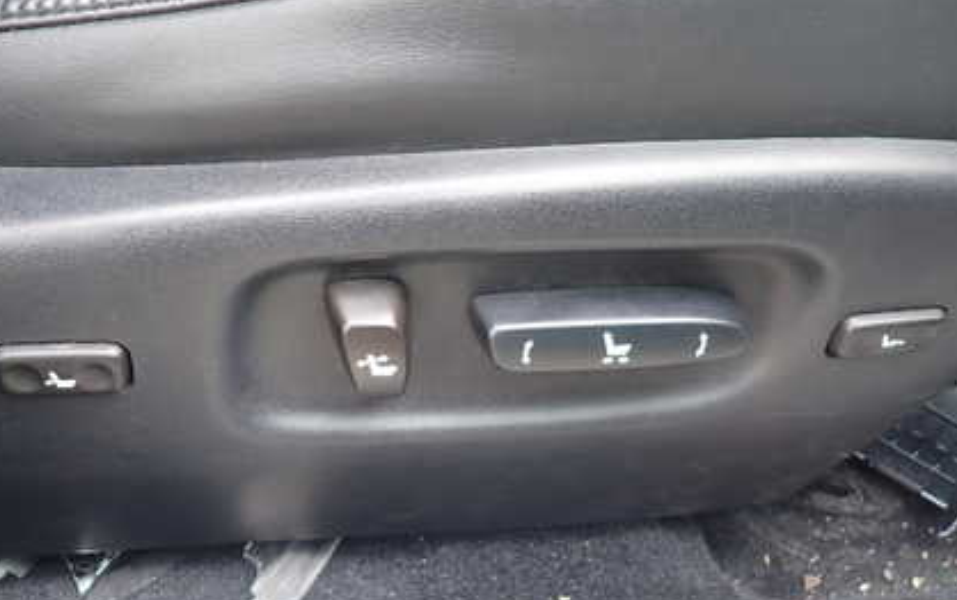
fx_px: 992
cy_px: 250
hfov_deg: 51.4
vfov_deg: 33.6
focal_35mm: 38
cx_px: 414
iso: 160
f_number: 2
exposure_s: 1/60
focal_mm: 4.5
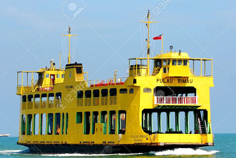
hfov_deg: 8.3
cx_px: 116
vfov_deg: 5.6
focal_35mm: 247
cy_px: 87
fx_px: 1619
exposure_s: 1/1000
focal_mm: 125
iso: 100
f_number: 4
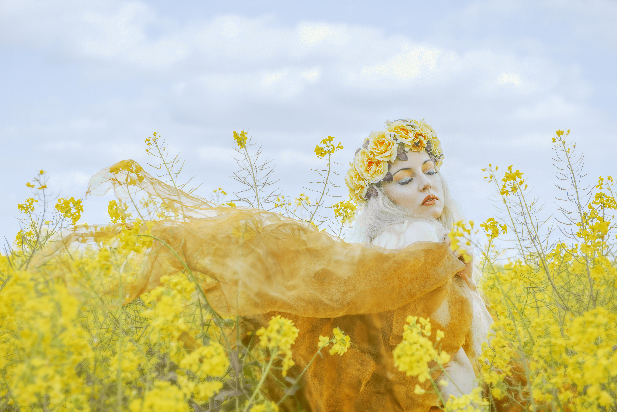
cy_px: 206
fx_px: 1200
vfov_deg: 19.5
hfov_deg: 28.8
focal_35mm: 70
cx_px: 308
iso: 320
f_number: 4.5
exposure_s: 1/640
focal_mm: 70
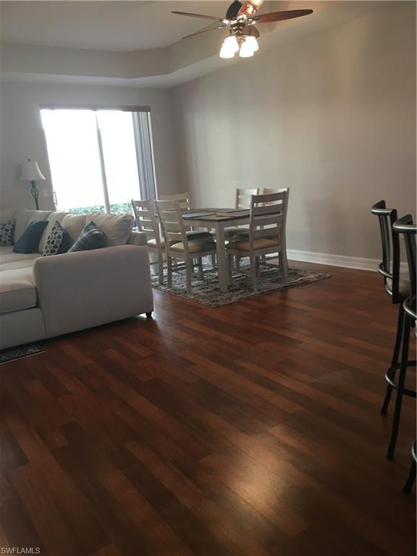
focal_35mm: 29
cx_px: 208
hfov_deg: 48.2
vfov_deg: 61.7
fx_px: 466
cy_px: 278
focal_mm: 4.15
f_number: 2.2
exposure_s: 1/30
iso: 80
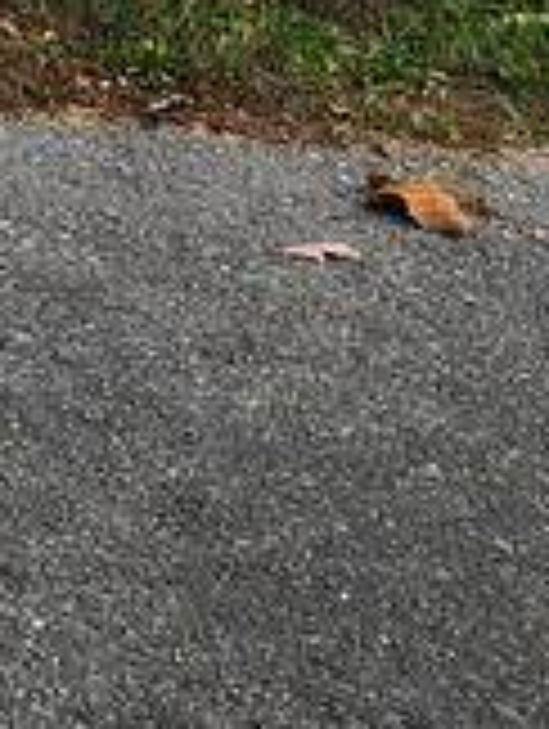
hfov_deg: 8.2
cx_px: -1102
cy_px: -1287
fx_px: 3227
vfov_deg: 10.3
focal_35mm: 153
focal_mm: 5.4
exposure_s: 1/754
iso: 20
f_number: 1.8
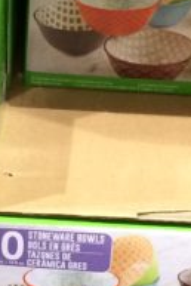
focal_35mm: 160
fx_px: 1271
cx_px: 34
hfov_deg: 8.6
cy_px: 142
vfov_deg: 12.8
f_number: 2.2
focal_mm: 4.15
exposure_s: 1/30
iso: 160
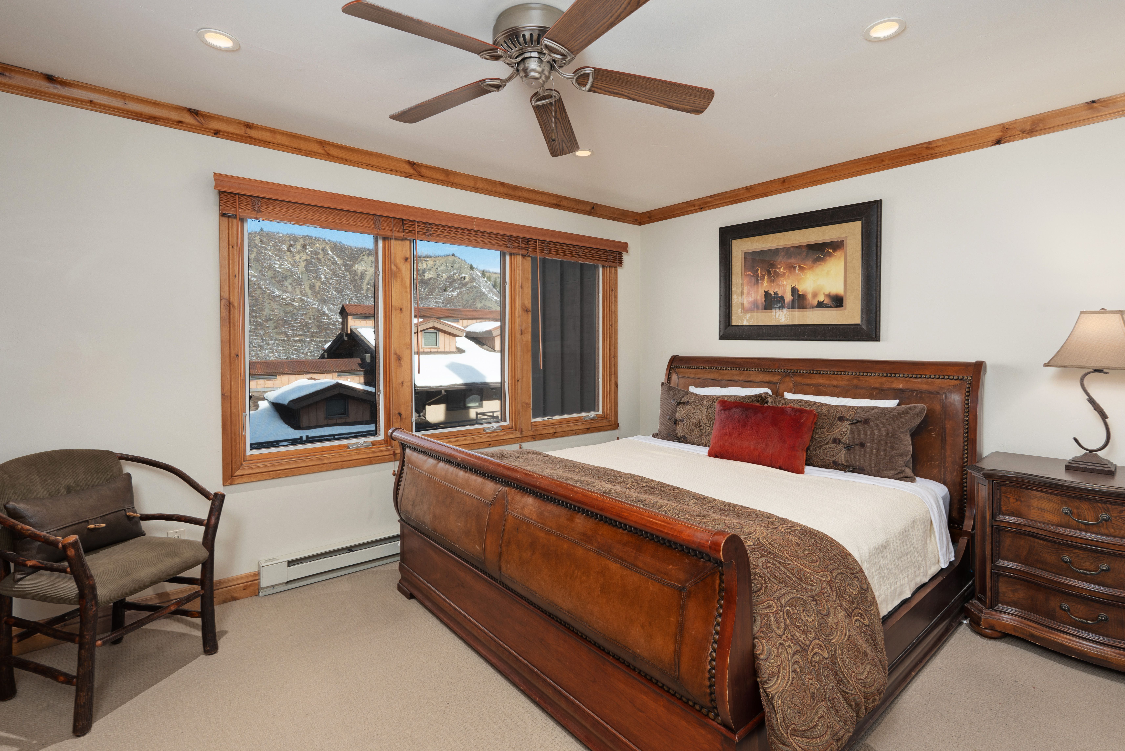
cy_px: 376
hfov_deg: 93.3
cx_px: 562
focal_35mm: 17
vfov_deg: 70.5
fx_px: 531
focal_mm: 17
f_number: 11
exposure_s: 1/40
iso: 400
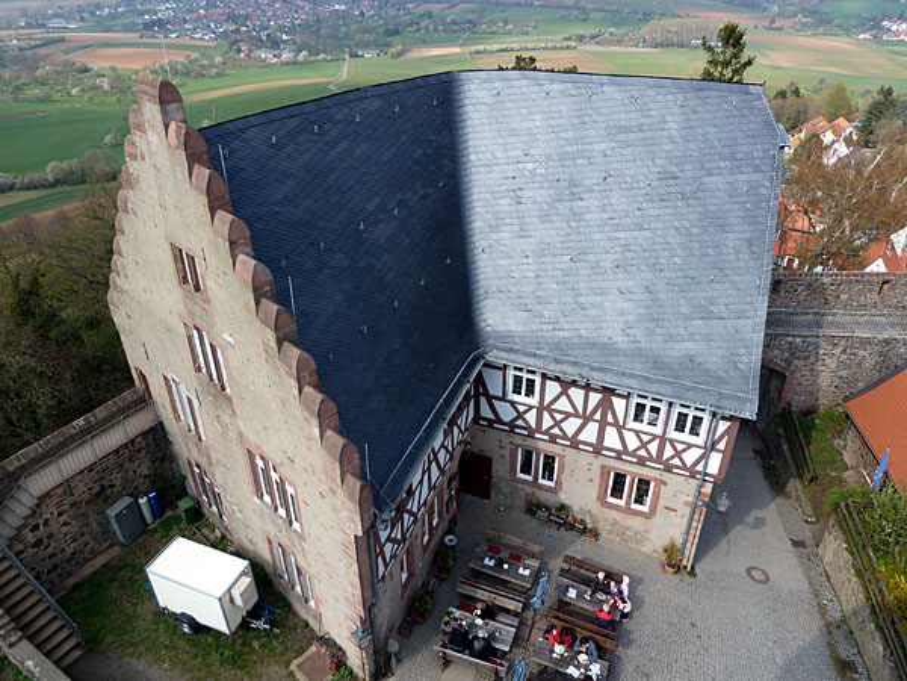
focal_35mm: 25
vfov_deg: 54.9
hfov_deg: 69.4
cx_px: 454
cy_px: 340
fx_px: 655
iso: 80
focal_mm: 4.1
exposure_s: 1/320
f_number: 4
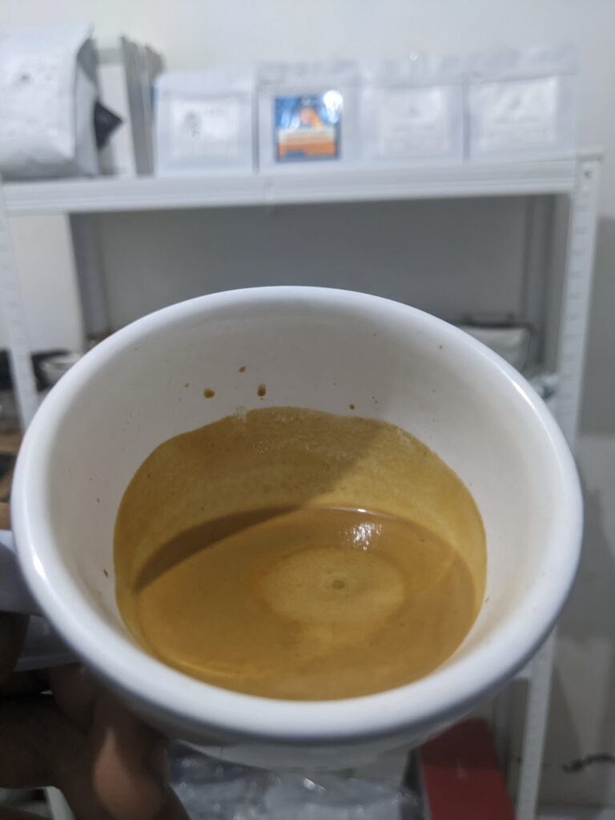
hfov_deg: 51.4
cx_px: 308
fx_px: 640
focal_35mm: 27
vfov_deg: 65.3
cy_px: 410
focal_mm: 4.38
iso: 333
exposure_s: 1/49.9
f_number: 1.73
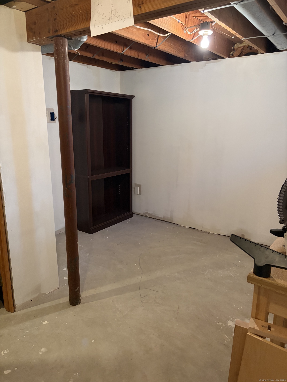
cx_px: 144
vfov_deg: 67.3
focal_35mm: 26
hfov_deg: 53.1
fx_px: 287
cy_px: 191
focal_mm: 5.96
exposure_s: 1/60
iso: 500
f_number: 1.6
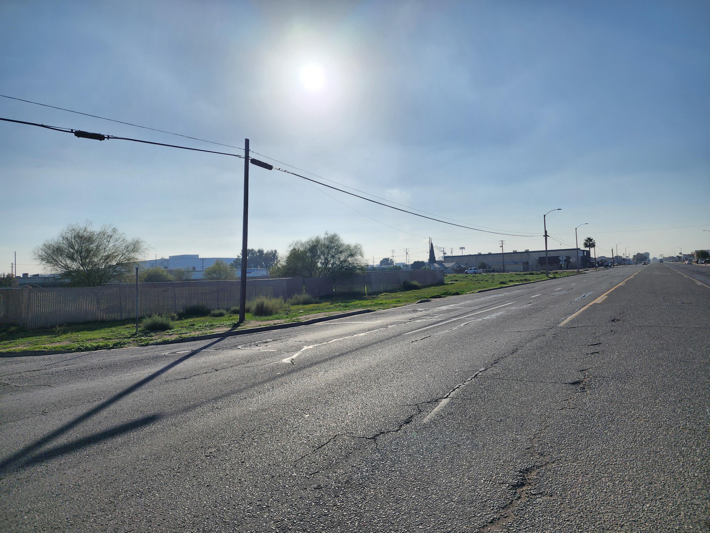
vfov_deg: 58.9
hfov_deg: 73.9
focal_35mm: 23
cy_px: 266
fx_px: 472
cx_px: 355
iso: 12
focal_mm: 6.4
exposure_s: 1/5135
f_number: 1.8
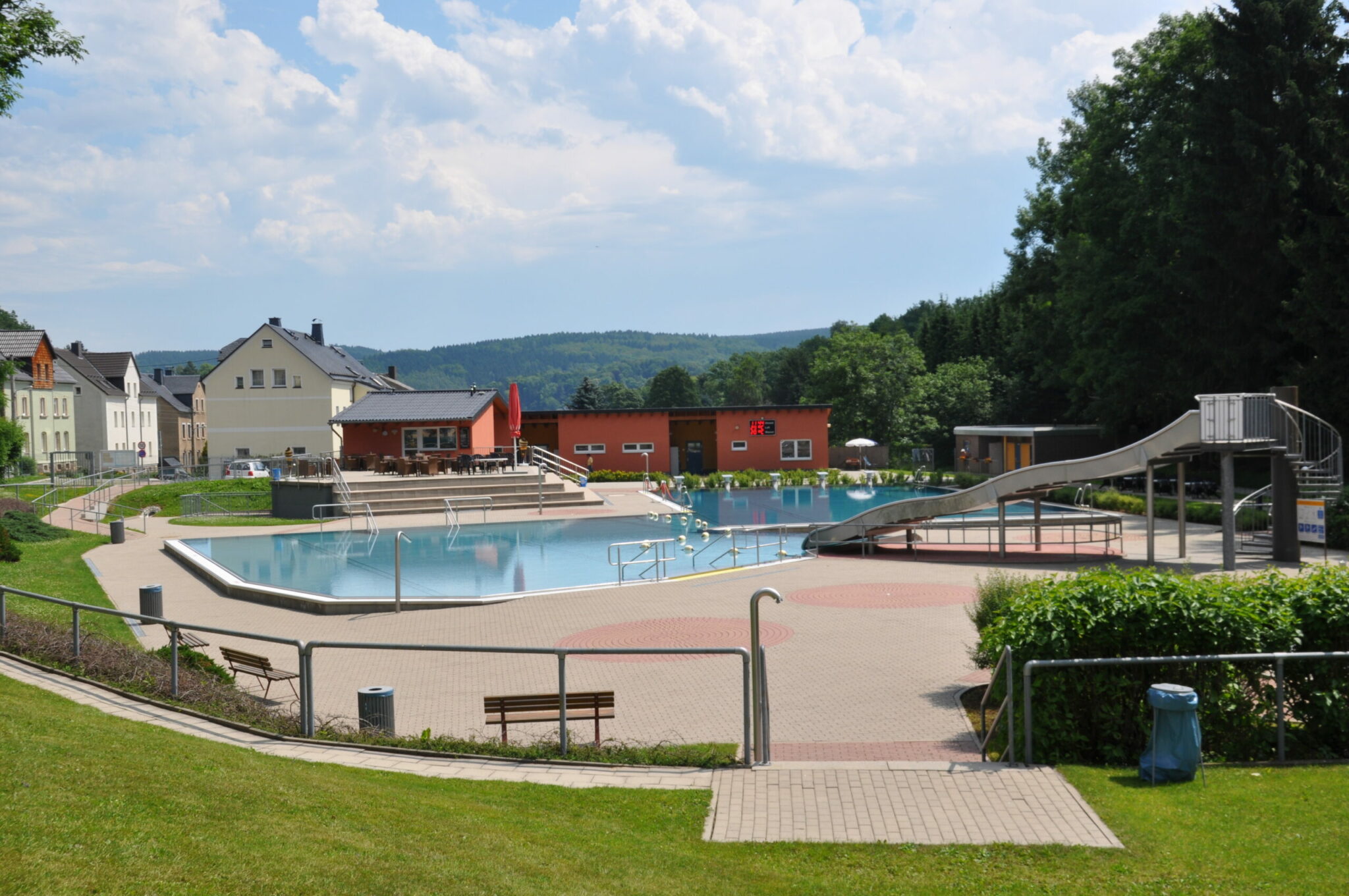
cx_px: 674
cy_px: 448
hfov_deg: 49.6
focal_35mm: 39
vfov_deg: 34.1
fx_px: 1460
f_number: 14
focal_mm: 26
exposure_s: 1/200
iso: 200
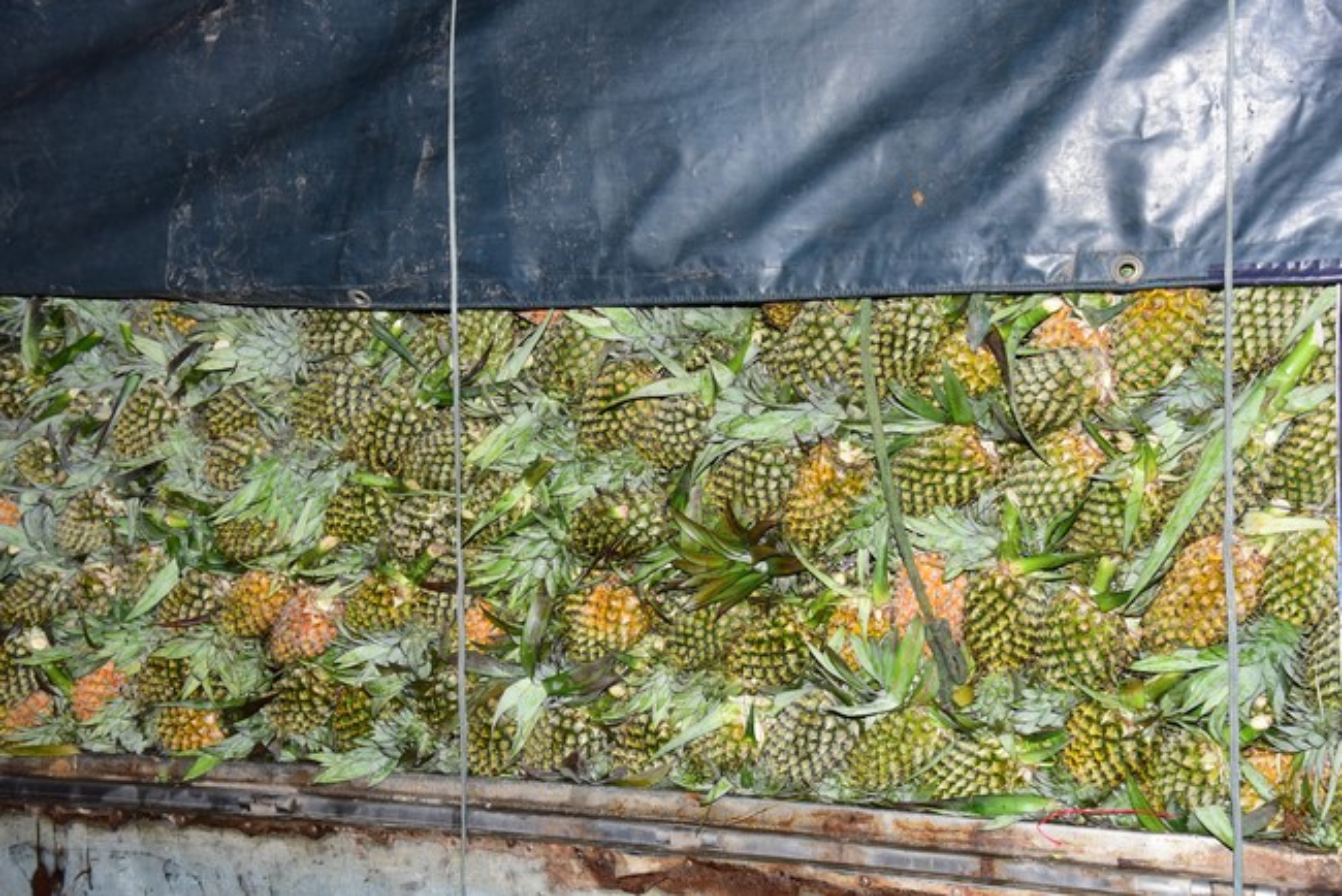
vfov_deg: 27.0
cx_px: 671
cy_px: 448
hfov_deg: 39.6
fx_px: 1865
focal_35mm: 50
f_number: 5.6
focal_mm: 50
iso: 1250
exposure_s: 1/160
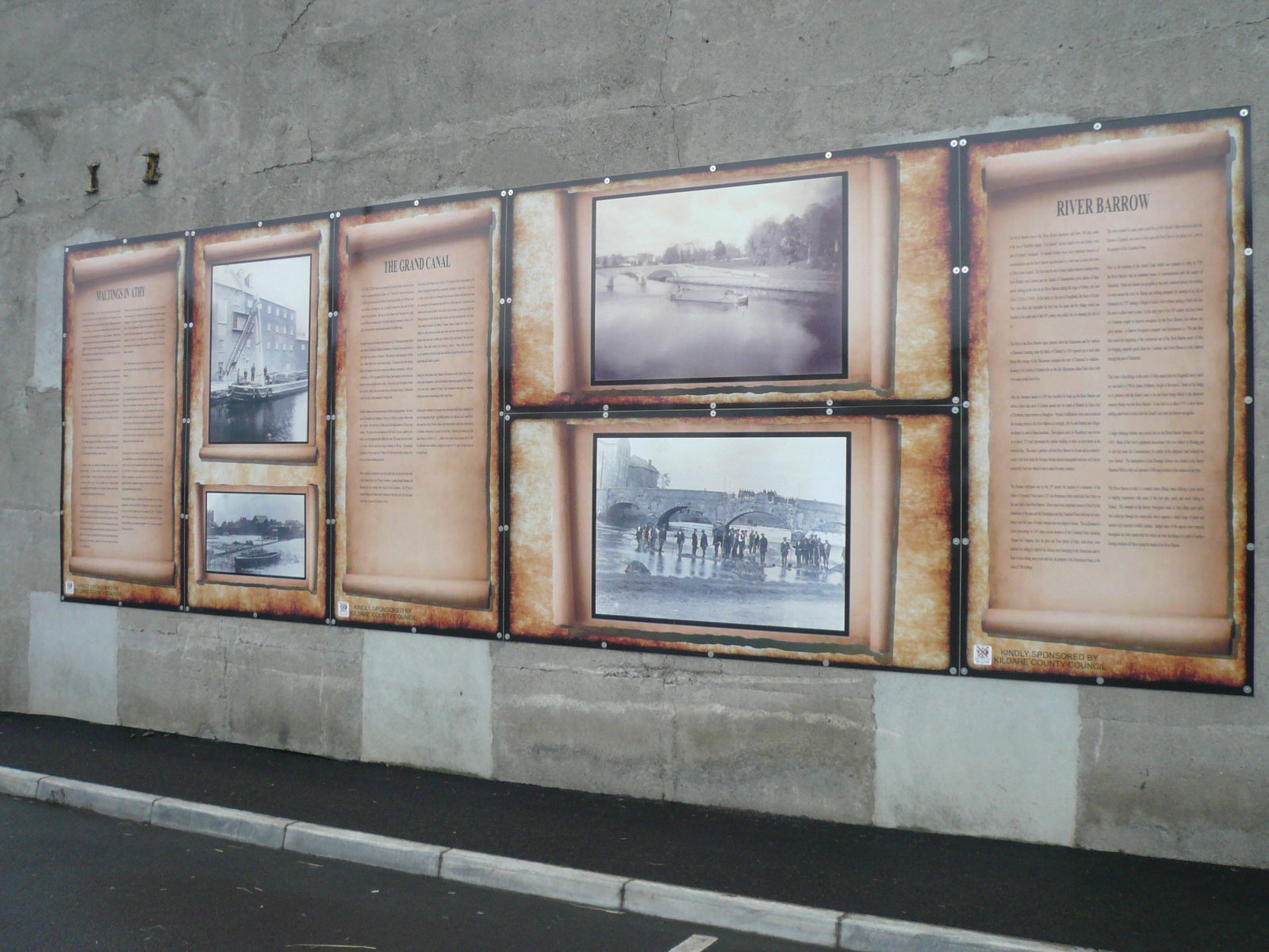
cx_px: 634
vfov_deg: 41.8
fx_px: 1246
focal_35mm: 34
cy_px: 476
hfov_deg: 54.0
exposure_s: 1/500
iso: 100
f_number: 2.8
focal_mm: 4.6
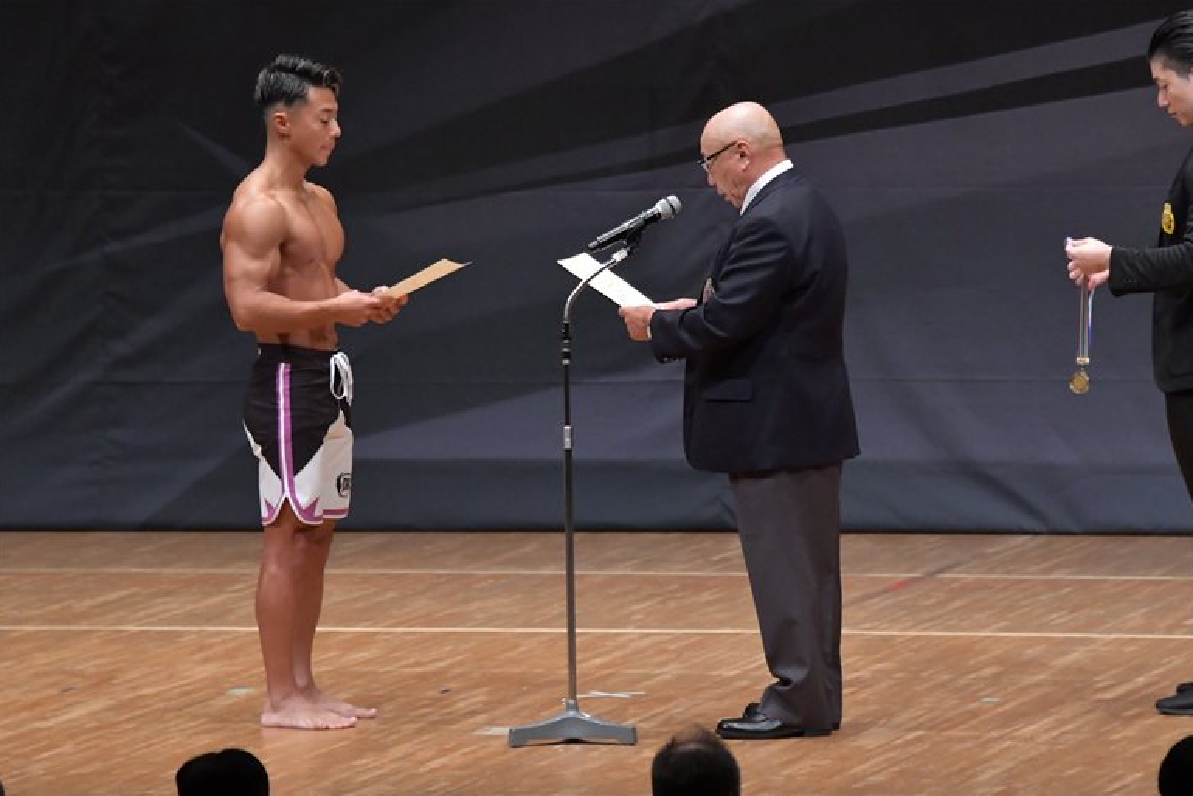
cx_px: 596
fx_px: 9512
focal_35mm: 287
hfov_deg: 7.2
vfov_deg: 4.8
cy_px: 397
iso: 6400
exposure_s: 1/400
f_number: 5.6
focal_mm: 190
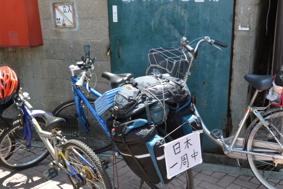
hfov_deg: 44.5
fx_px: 346
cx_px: 146
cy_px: 121
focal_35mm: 44
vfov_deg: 30.4
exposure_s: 1/250
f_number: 5.6
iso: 160
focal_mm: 12.8
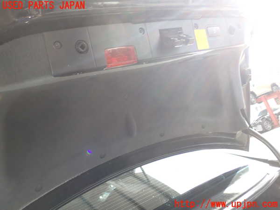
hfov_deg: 60.0
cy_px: 105
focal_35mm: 30
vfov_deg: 46.8
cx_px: 140
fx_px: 243
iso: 100
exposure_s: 1/80
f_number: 3.2
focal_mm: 5.4
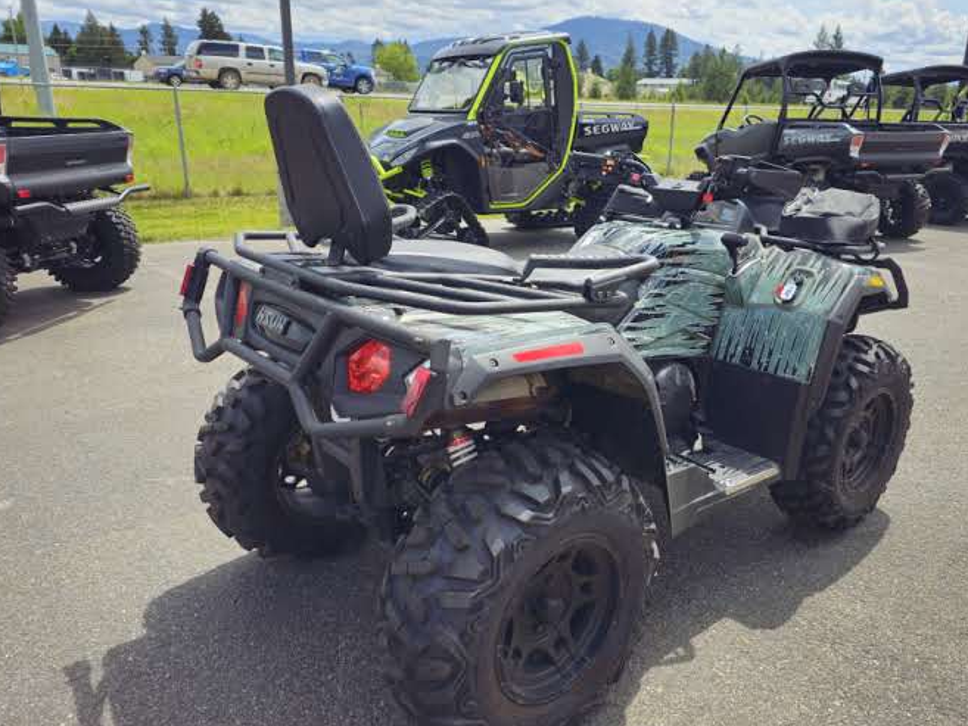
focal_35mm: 28
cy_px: 380
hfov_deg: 63.2
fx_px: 783
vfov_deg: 49.7
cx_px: 548
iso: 10
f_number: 1.7
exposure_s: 1/489
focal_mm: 6.3
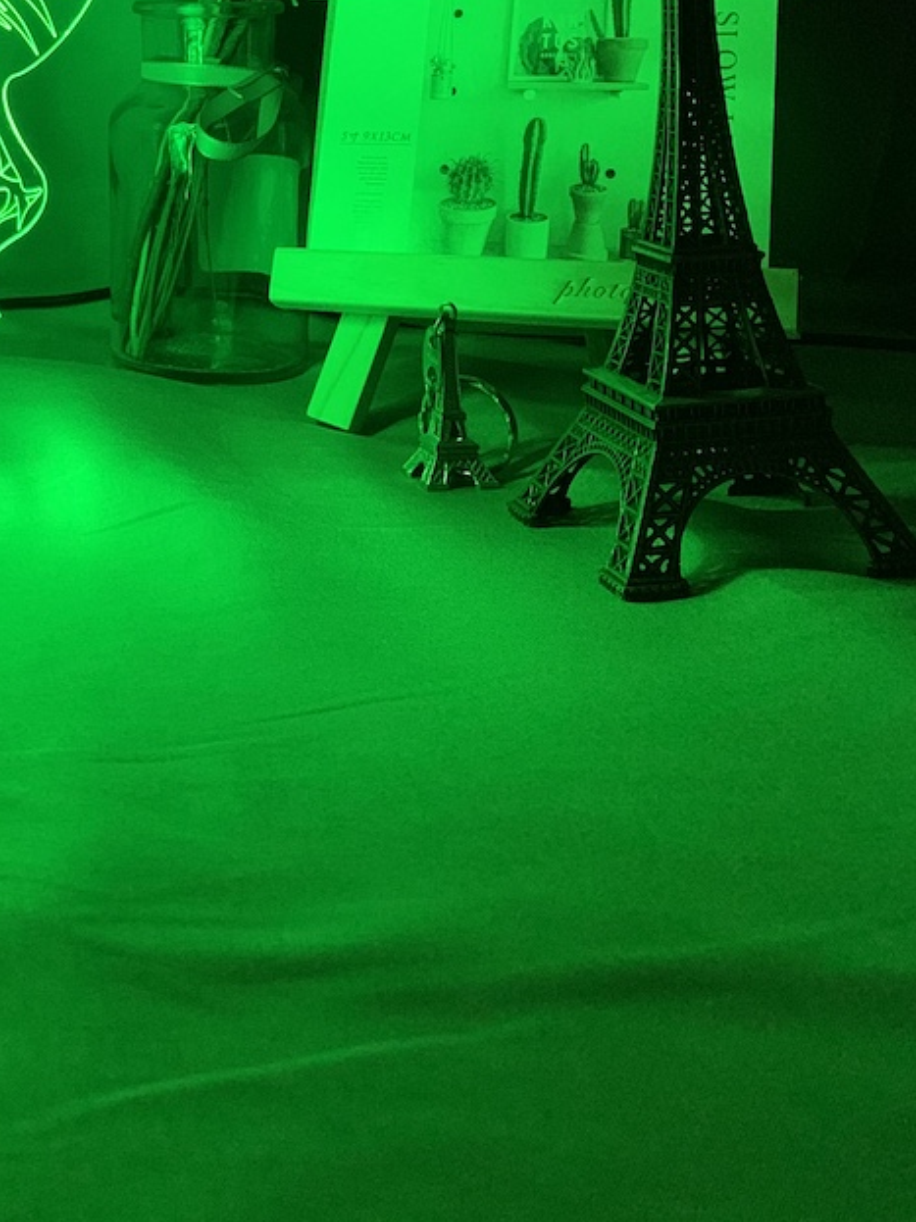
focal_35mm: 57
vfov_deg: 31.3
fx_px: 2012
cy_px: 3
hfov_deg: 24.4
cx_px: -22
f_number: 1.8
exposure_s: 1/30
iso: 500
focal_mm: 4.25
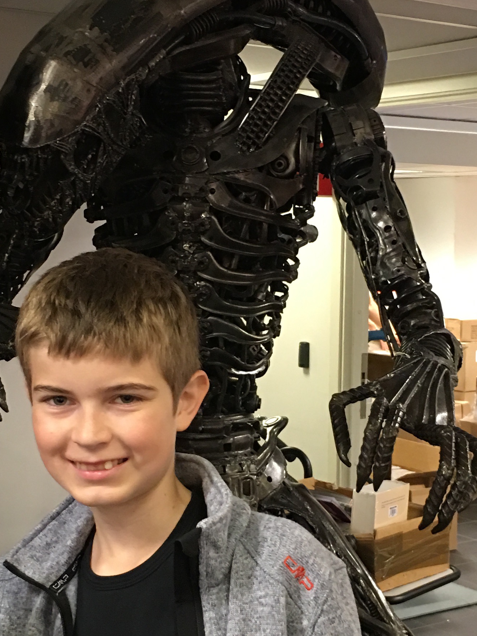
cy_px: 380
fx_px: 1213
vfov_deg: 29.3
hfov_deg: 22.3
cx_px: 247
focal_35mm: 66
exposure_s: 1/17
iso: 100
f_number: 2.2
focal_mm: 4.15
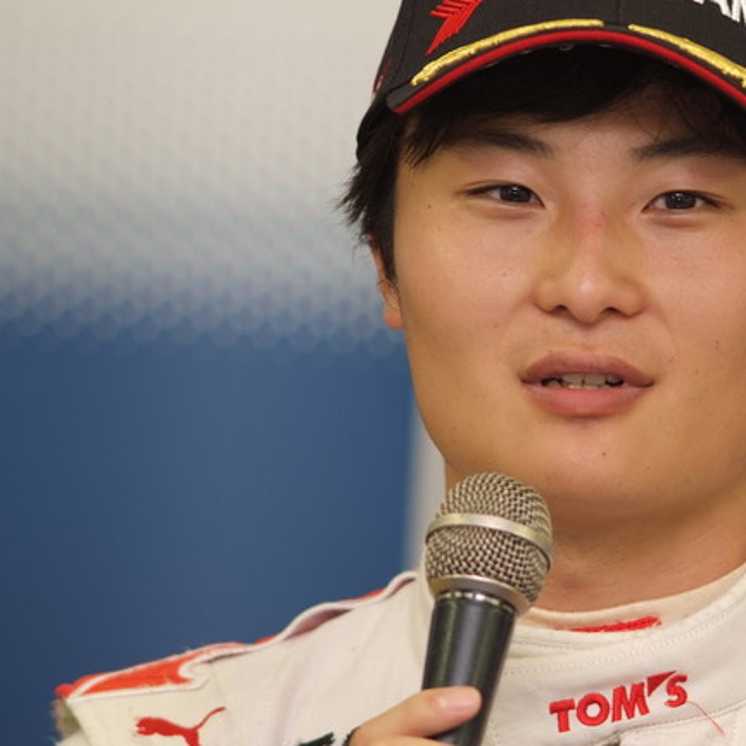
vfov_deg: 4.6
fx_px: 9314
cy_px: 351
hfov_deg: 4.6
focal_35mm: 382
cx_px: 556
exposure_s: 1/125
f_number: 2.8
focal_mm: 180
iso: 400
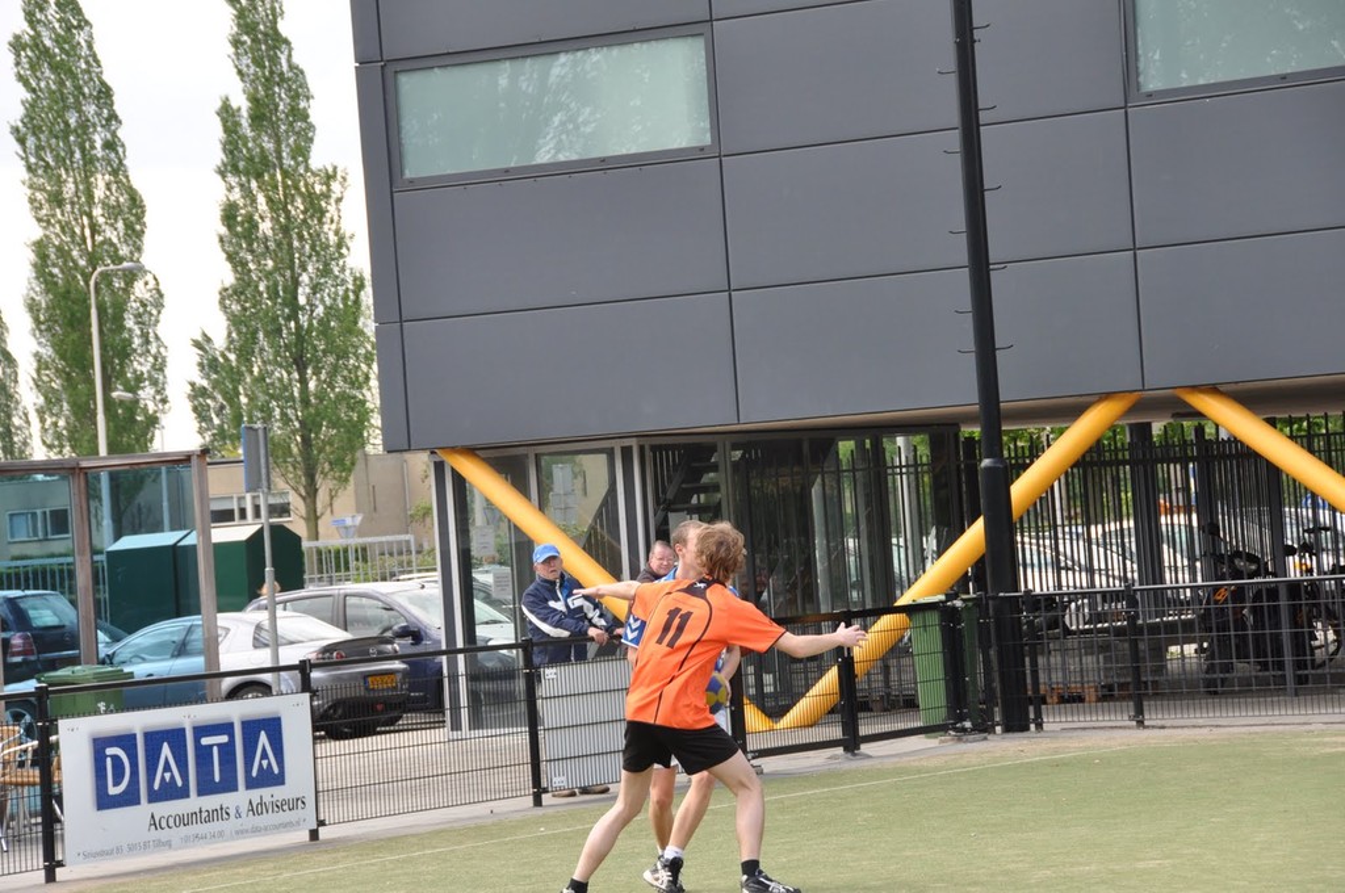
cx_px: 672
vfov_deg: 9.6
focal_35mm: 142
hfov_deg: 14.4
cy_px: 446
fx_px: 5317
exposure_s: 1/250
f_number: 8
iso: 400
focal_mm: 95
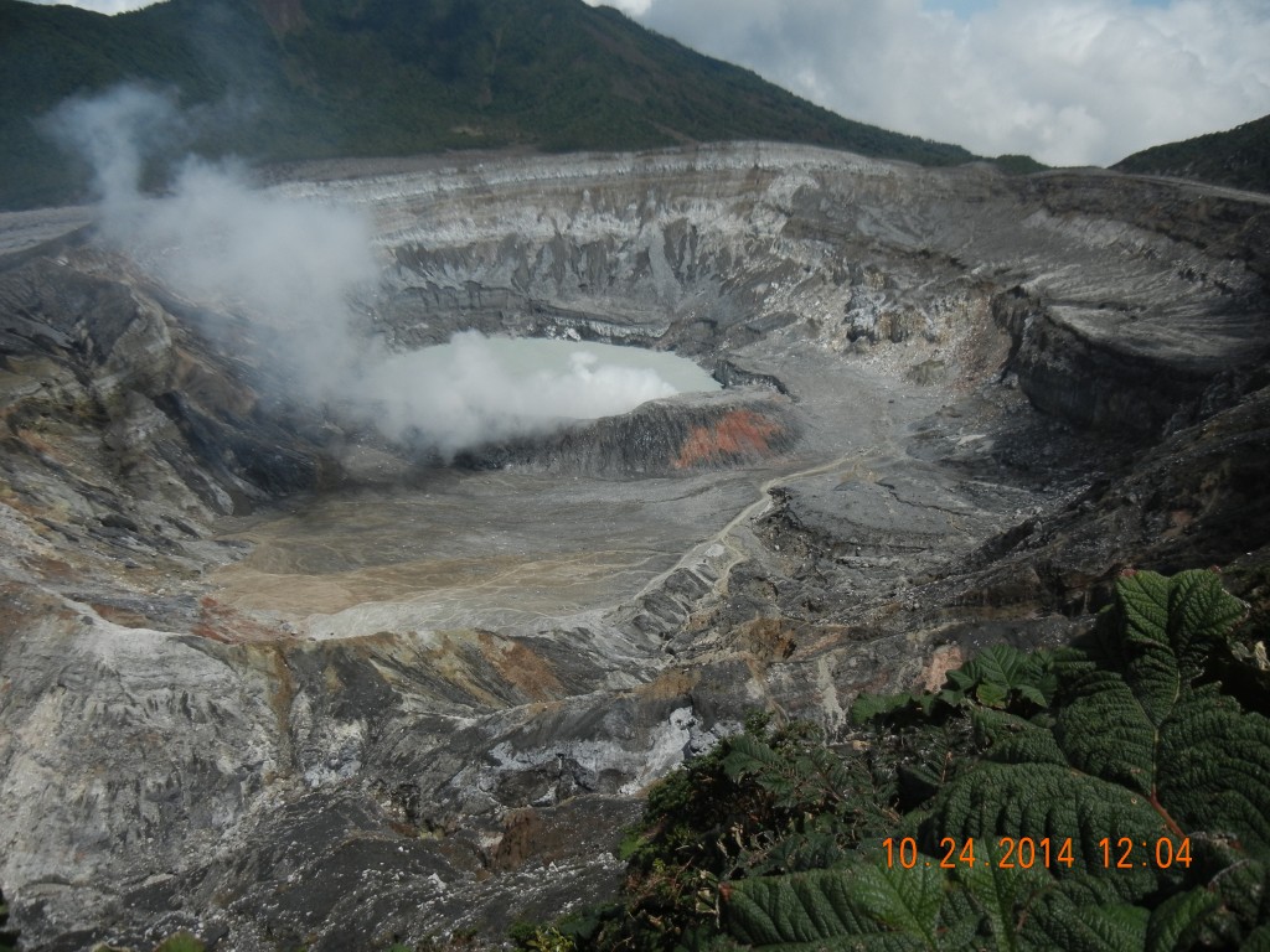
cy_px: 476
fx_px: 1101
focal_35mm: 30
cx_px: 635
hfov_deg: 60.0
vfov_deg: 46.8
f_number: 7
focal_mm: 5.4
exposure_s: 1/880
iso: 160
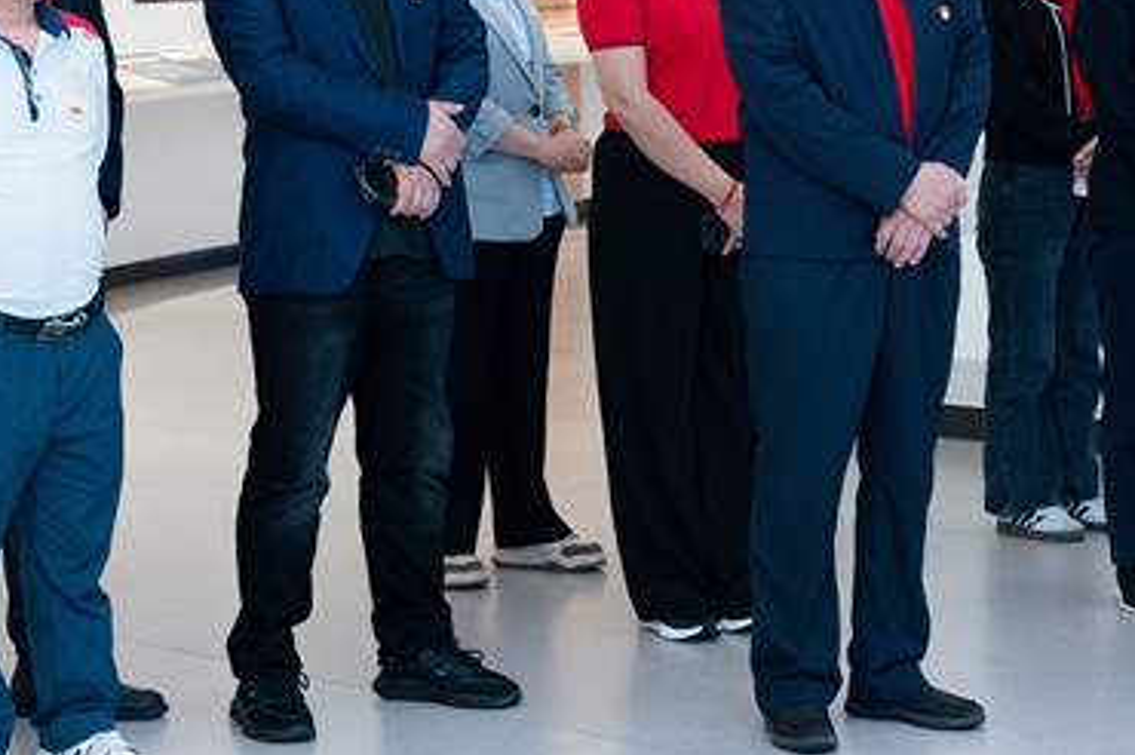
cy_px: 64
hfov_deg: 18.9
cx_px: 626
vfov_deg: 12.6
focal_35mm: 108
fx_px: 3402
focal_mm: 50
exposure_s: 1/125
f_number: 6.3
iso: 1600
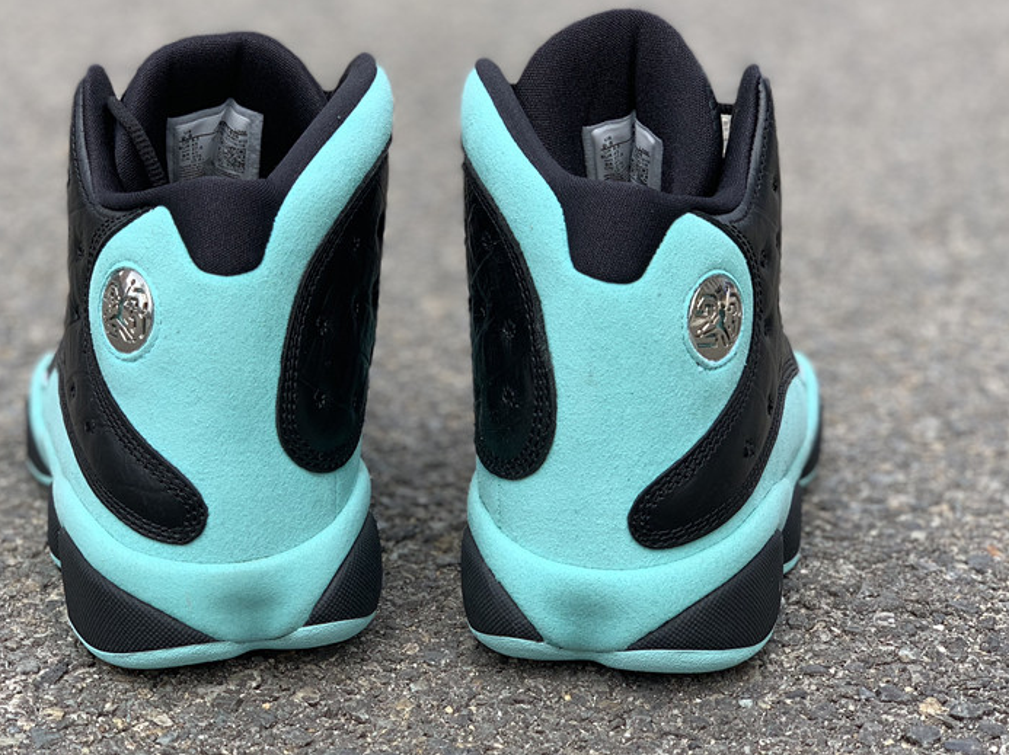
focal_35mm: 60
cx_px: 440
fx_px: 1748
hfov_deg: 32.2
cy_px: 335
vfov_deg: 24.4
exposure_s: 1/318
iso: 16
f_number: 2.4
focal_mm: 6
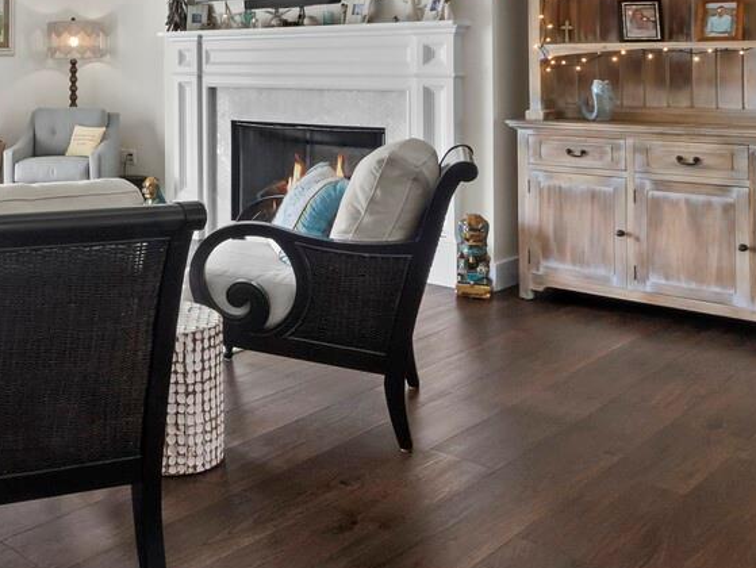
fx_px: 874
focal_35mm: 40
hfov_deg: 40.0
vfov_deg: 34.1
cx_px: -31
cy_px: 58
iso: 320
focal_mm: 7
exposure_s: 1/4
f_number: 13
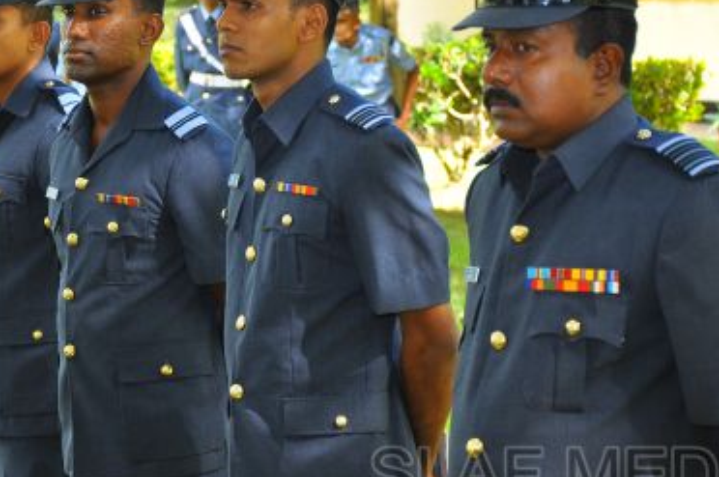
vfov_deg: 9.1
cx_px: 284
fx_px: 2992
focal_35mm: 150
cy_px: 189
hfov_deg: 13.7
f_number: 5.3
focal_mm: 62
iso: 320
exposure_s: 1/125
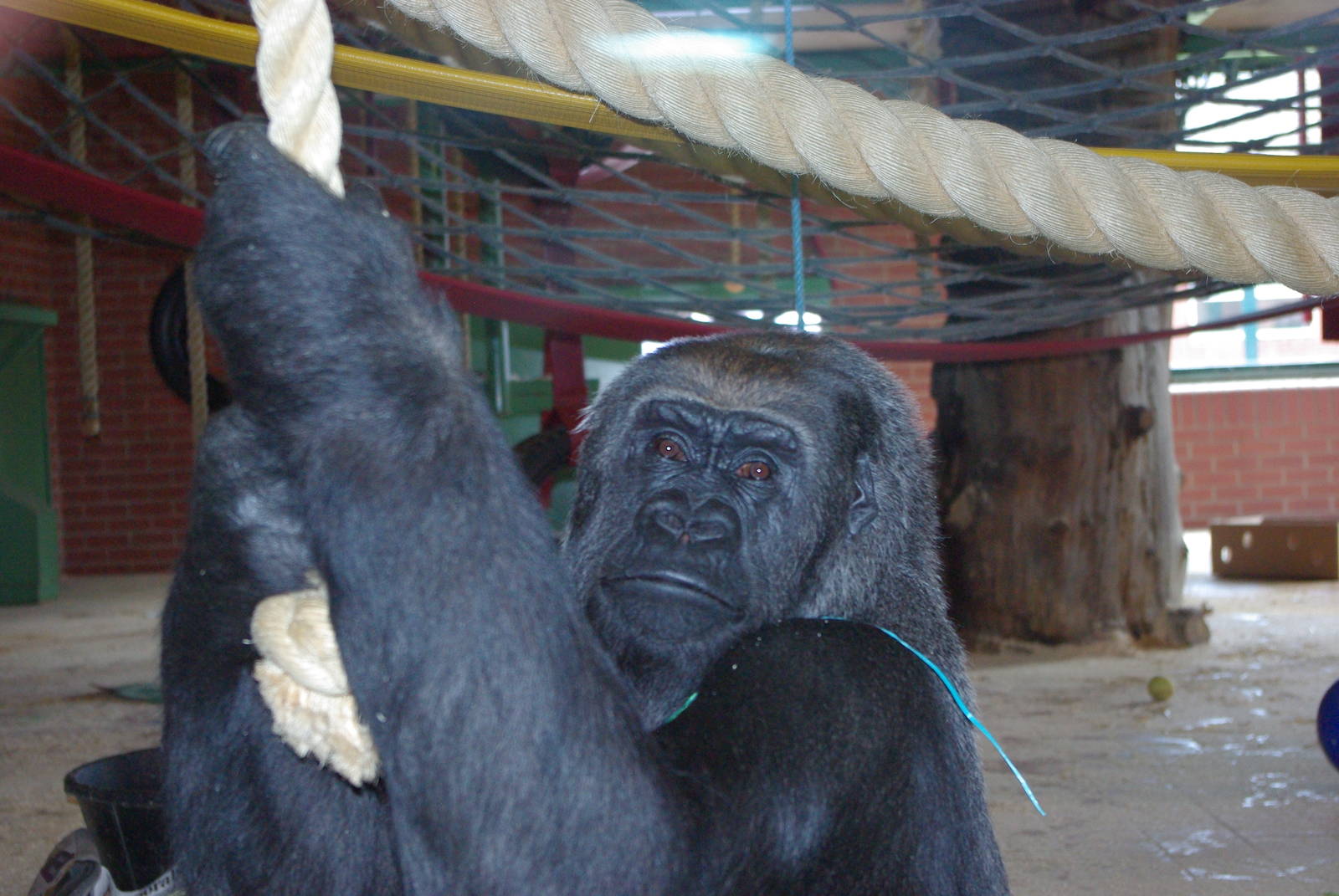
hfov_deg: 31.4
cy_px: 448
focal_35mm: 64
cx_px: 670
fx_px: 2383
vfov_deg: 21.3
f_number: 4.5
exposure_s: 1/60
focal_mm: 42.5
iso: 800
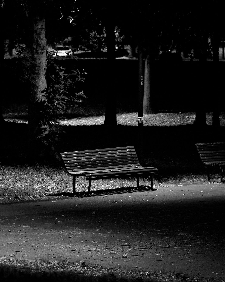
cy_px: 141
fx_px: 1854
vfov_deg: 8.7
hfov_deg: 6.9
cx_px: 69
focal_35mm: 223
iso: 1000
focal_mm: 105
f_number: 4
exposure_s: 1/6
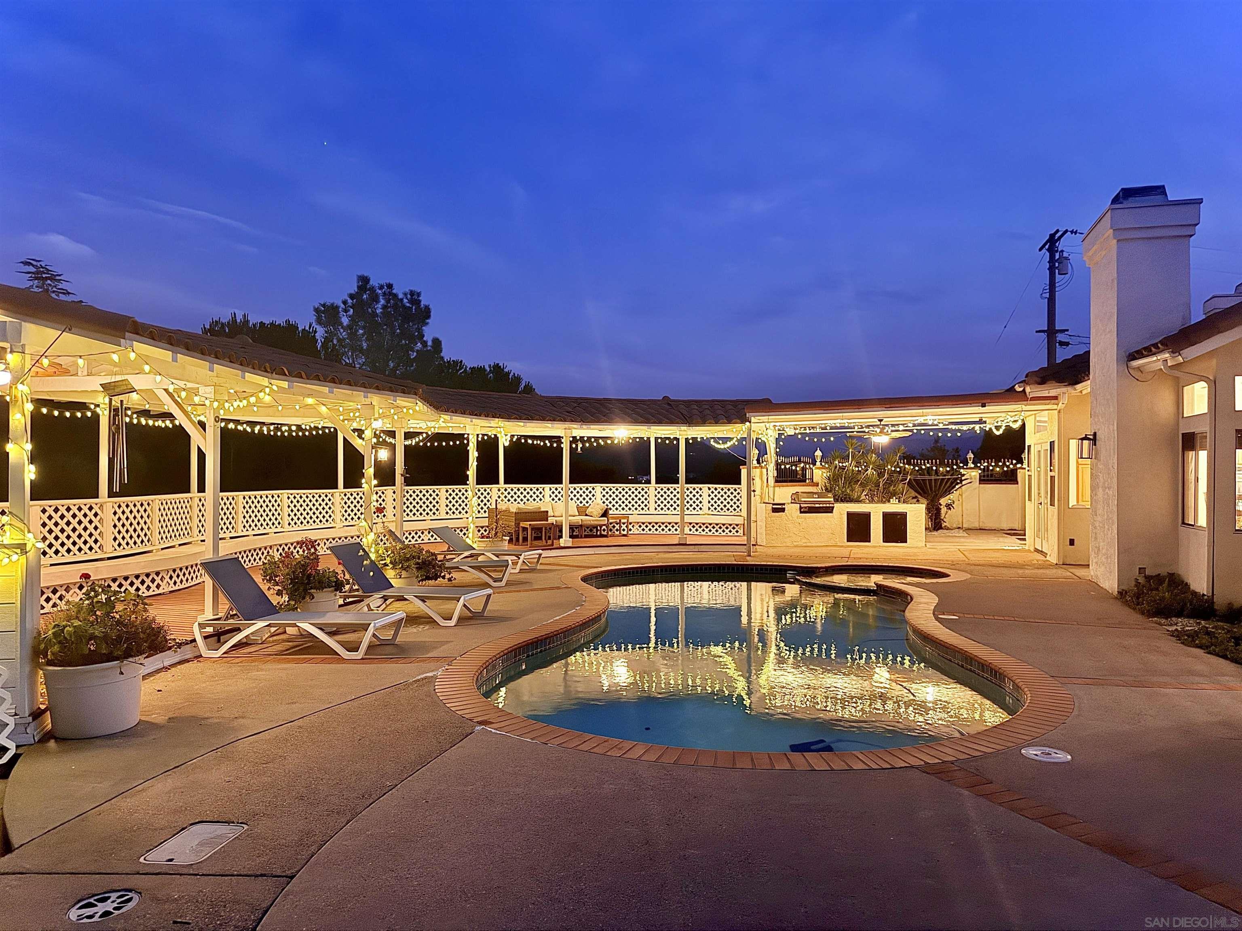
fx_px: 861
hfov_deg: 71.6
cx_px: 621
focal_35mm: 24
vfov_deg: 56.8
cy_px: 466
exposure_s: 1/30
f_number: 1.78
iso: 1250
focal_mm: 6.76
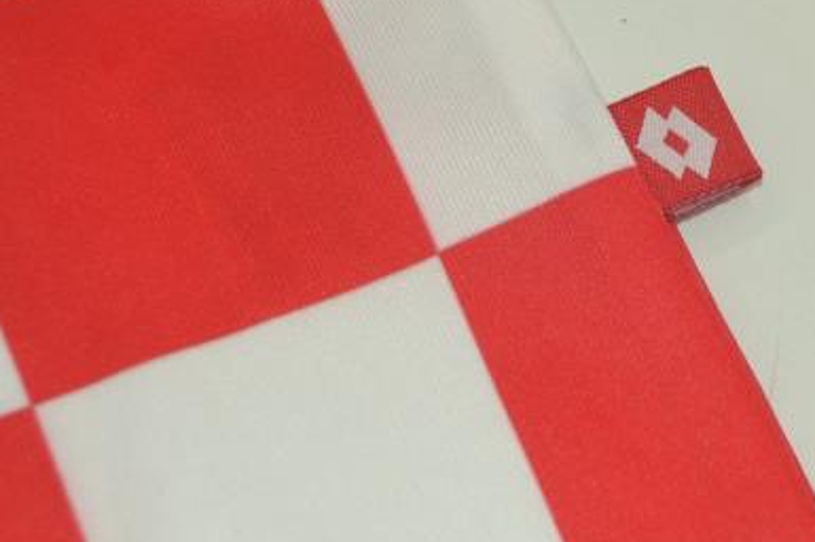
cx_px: 677
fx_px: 2398
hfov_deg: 19.1
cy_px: 145
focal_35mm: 106
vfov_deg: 12.9
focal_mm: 34
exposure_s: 1/160
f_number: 5
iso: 200
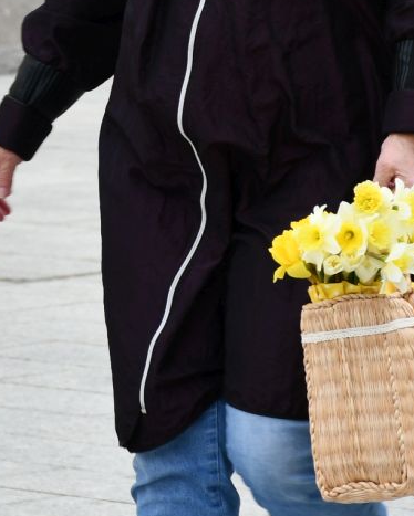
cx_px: -28
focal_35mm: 536
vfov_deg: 3.6
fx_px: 8204
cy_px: -26
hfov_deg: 2.9
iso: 200
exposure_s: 1/250
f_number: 8
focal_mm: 105
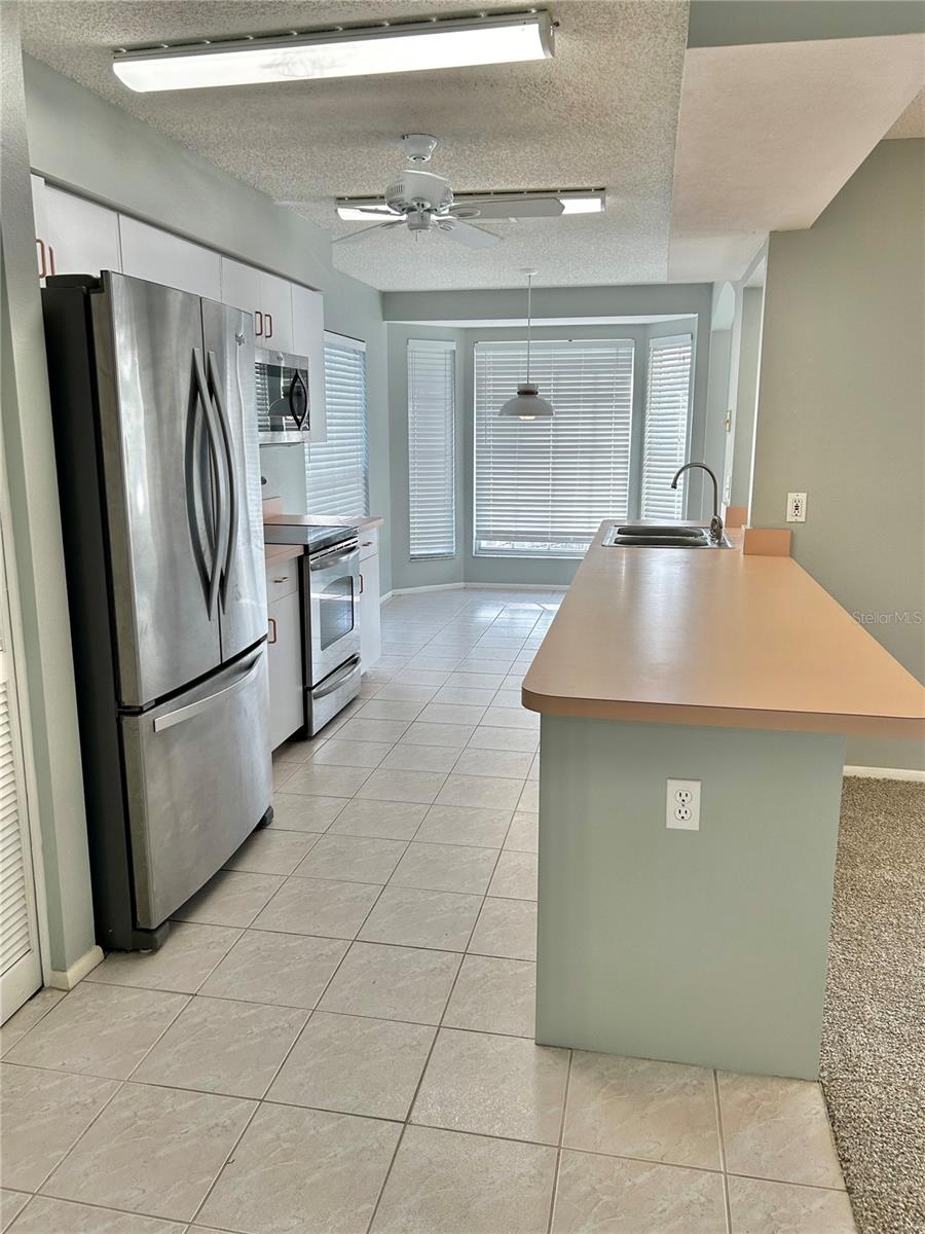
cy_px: 617
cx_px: 462
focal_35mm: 26
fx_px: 926
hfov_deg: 53.1
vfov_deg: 67.3
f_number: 1.5
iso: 40
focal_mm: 5.7
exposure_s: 1/237
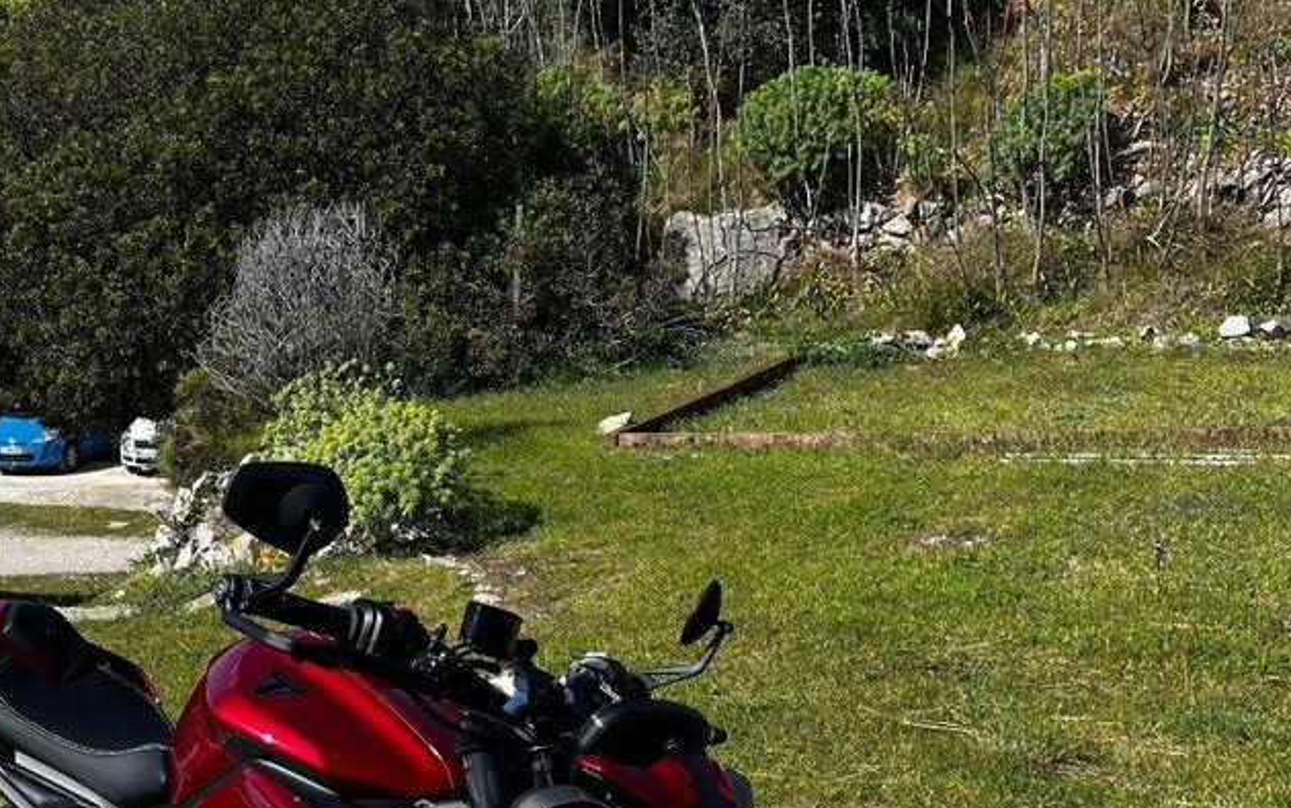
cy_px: 853
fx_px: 1971
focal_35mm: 56
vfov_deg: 22.1
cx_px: 340
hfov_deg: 35.6
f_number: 1.5
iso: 50
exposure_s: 1/3165
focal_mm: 5.7
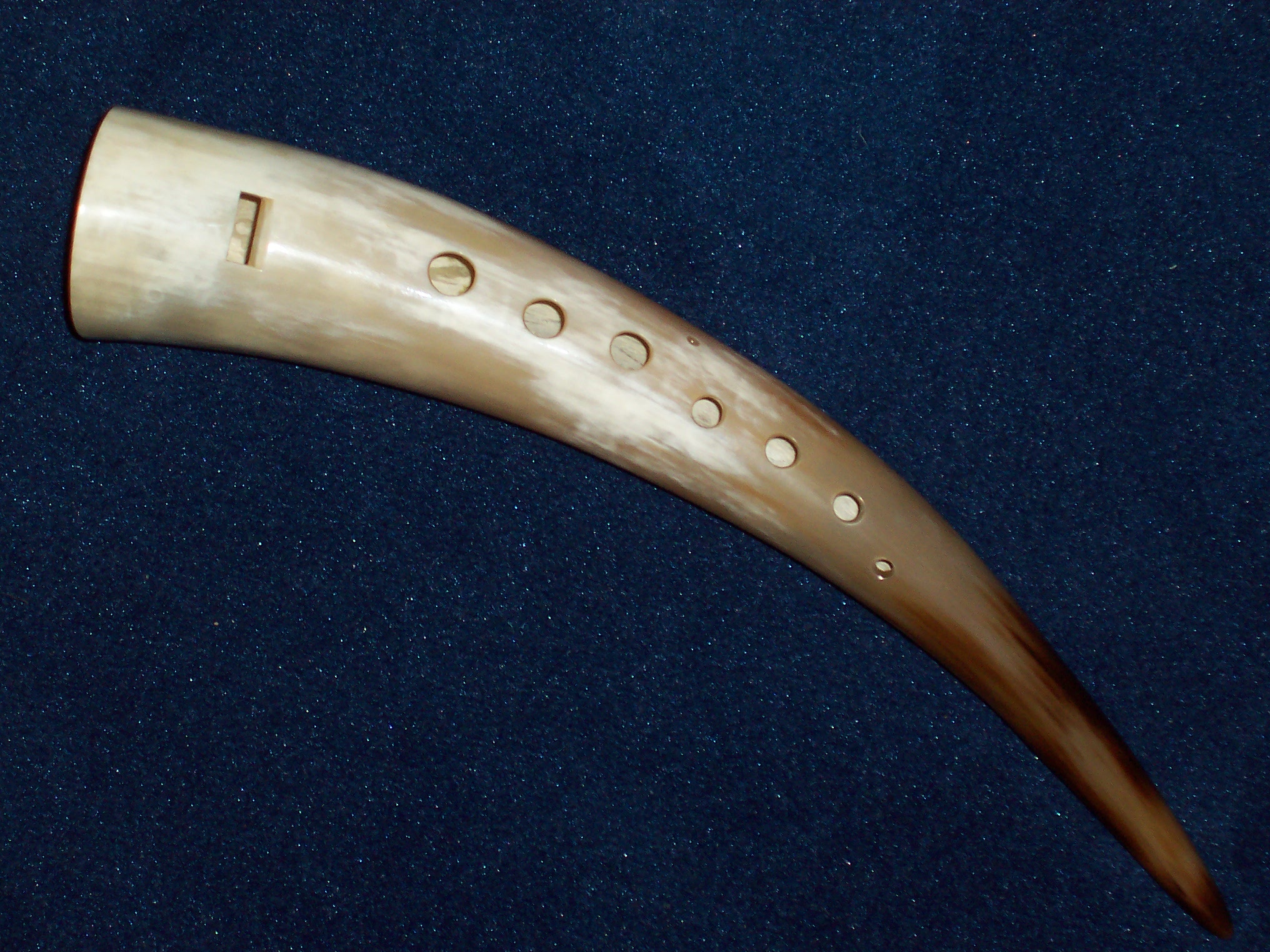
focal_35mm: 111
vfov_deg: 13.3
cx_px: 635
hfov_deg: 17.7
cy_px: 476
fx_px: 4072
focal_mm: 16.8
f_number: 4.8
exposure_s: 1/90
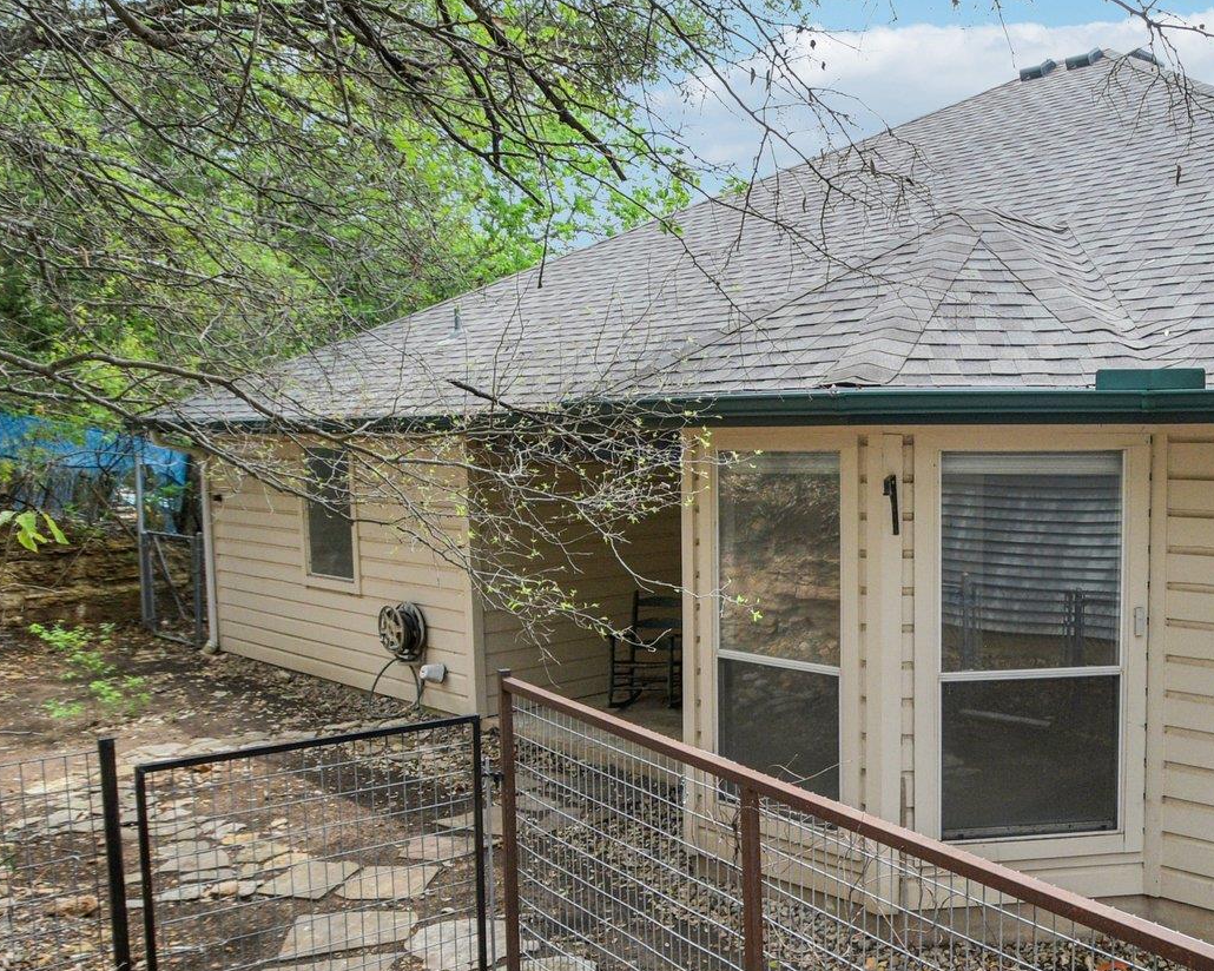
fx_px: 1006
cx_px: 945
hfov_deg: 58.2
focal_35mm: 28
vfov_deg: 50.6
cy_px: 650
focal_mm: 10
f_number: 8
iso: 400
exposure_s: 1/160
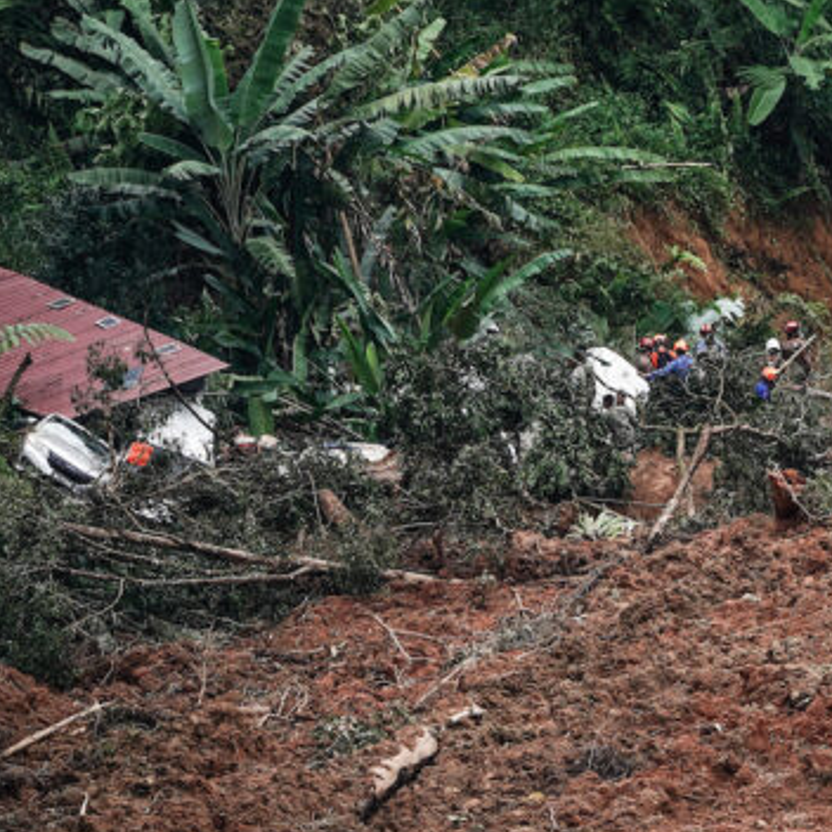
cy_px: 333
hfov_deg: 3.1
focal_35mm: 557
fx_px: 15146
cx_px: 598
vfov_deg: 3.1
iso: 200
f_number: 4
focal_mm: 200
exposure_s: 1/800
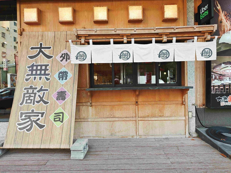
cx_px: 116
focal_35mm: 23
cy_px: 86
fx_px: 153
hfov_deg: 73.9
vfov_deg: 58.9
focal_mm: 8.72
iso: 125
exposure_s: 1/120
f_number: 2
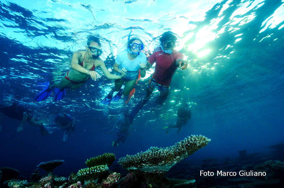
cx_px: 142
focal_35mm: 18
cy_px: 94
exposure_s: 1/125
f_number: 8
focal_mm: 12
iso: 320
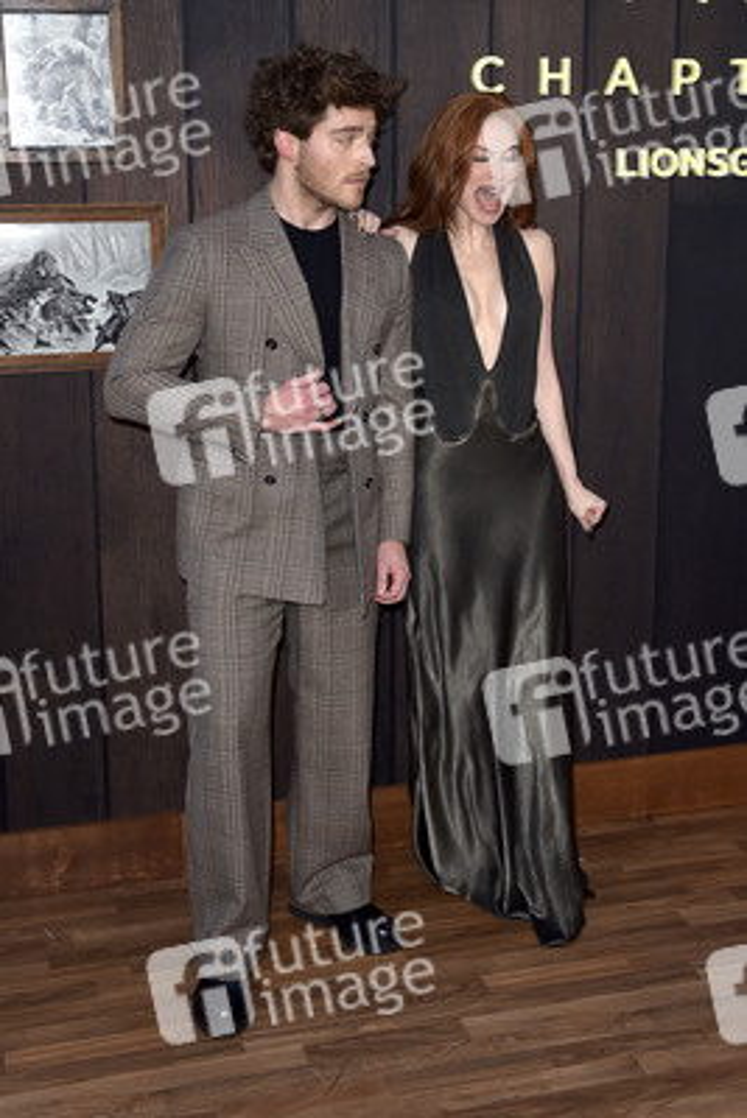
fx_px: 1119
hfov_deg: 36.9
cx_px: 374
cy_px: 559
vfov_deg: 53.1
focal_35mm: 36
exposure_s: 1/250
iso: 500
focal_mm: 36
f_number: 6.3
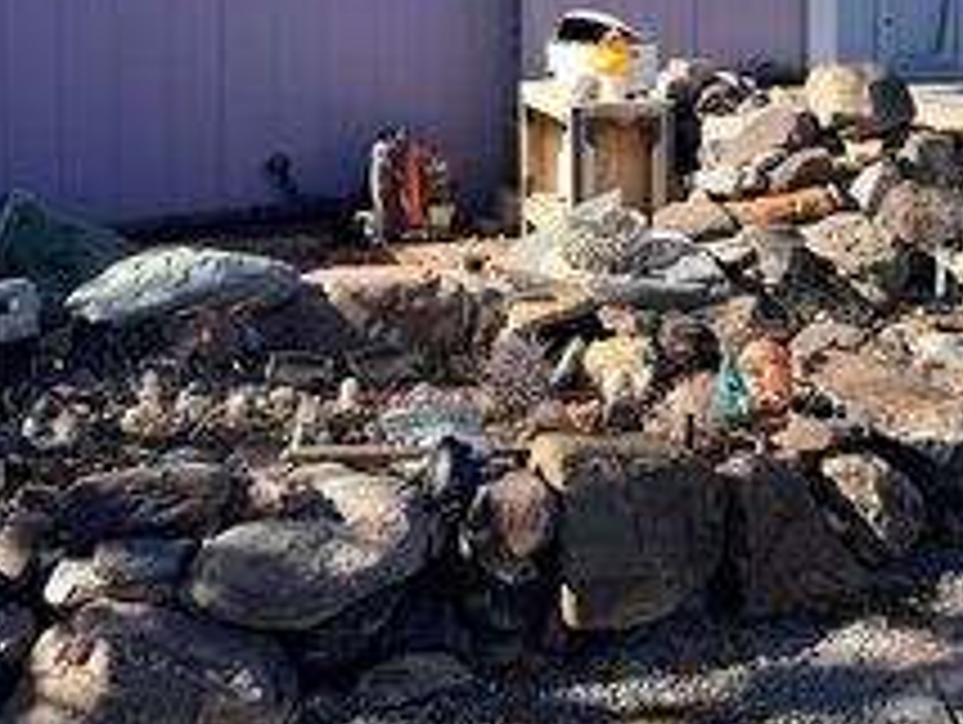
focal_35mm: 56
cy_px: 65
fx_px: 1560
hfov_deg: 33.9
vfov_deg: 25.3
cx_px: 670
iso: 80
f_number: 1.78
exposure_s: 1/2299
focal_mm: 6.76
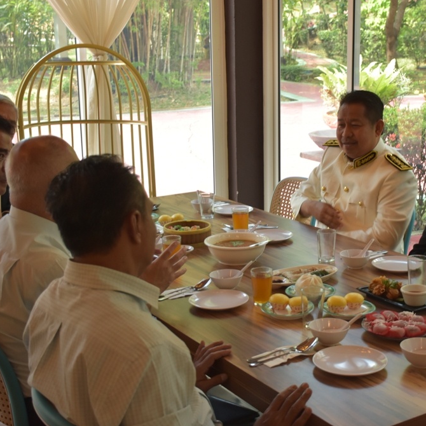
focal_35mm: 53
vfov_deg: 32.4
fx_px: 733
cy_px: 213
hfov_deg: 32.2
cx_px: 278
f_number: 4
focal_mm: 27
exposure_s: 1/100
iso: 640
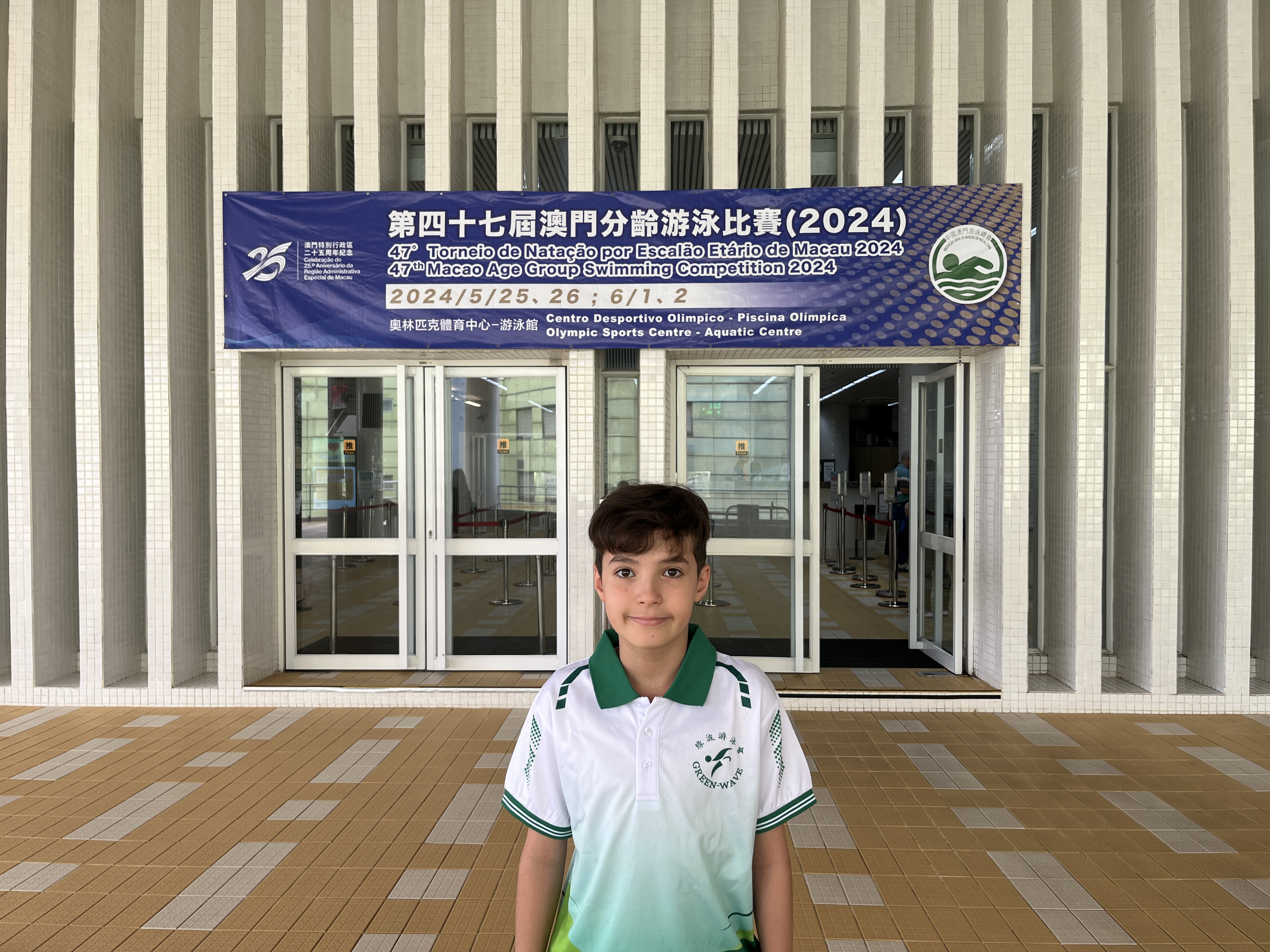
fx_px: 954
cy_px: 476
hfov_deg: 67.3
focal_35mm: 26
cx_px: 635
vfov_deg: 53.1
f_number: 1.6
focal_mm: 5.1
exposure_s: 1/156
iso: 40
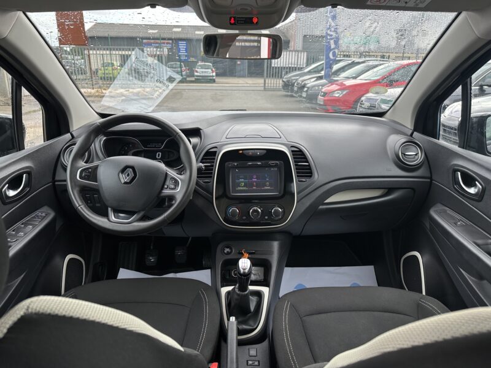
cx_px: 246
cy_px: 184
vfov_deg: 56.8
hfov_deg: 71.6
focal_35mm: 24
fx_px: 340
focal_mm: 6.86
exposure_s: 1/435
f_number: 1.78
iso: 80
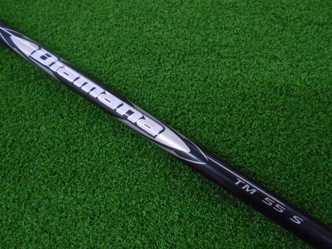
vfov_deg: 53.1
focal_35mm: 26
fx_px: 249
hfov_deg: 67.3
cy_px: 124
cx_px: 166
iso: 800
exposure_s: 1/125
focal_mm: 4.6
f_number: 3.2
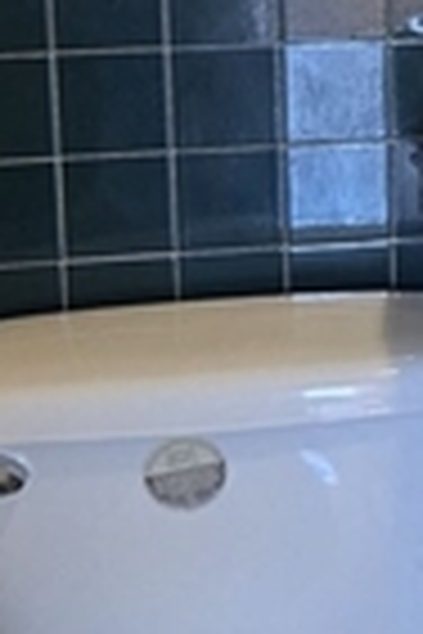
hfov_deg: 9.7
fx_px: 2291
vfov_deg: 15.4
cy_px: -49
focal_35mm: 130
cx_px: 882
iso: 400
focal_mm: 5.4
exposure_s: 1/120
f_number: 1.8
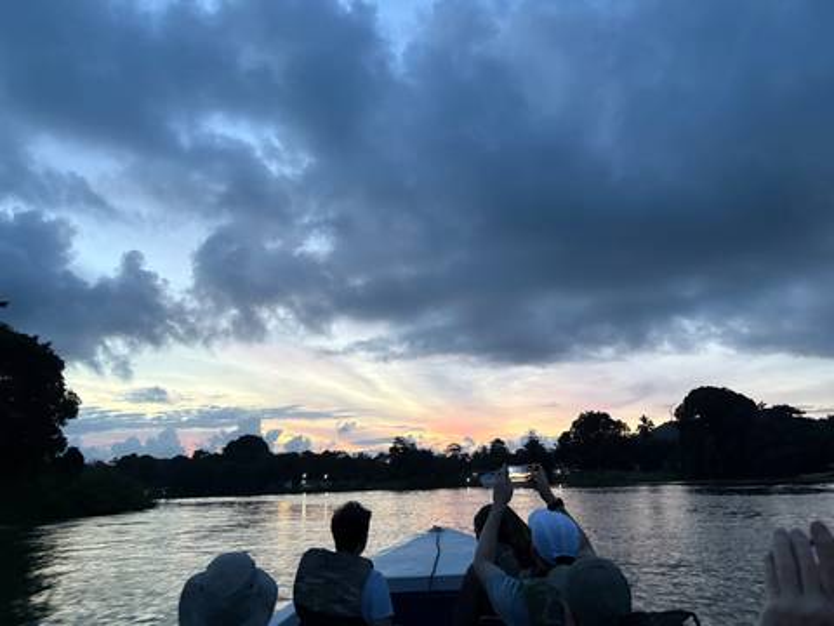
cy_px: 313
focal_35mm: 26
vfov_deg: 53.1
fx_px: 626
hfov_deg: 67.3
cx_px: 417
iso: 500
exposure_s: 1/51
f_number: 1.6
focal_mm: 5.96
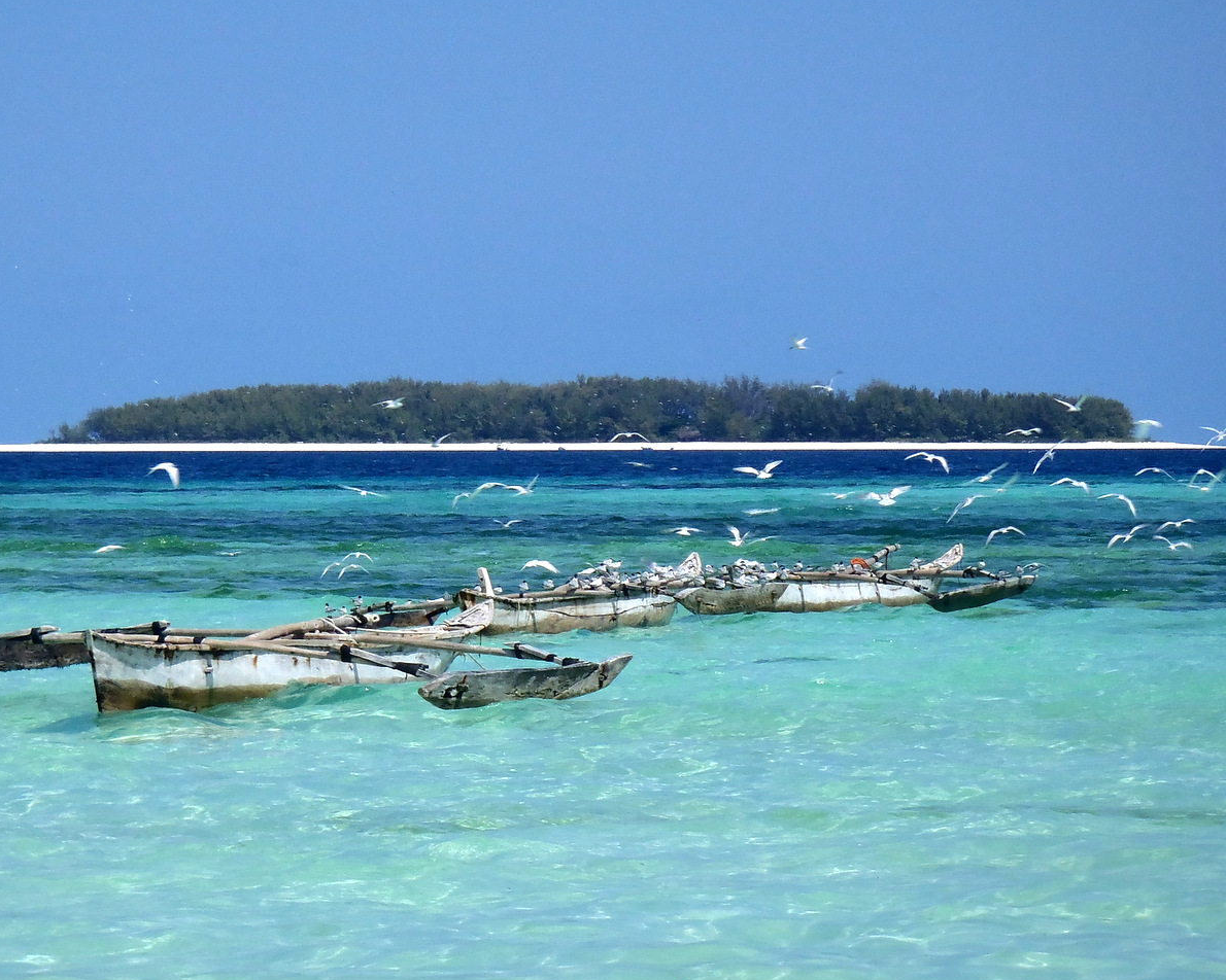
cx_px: 575
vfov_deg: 10.5
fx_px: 5334
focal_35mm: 147
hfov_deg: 13.1
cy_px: 491
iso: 160
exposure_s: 1/125
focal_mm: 25
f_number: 18
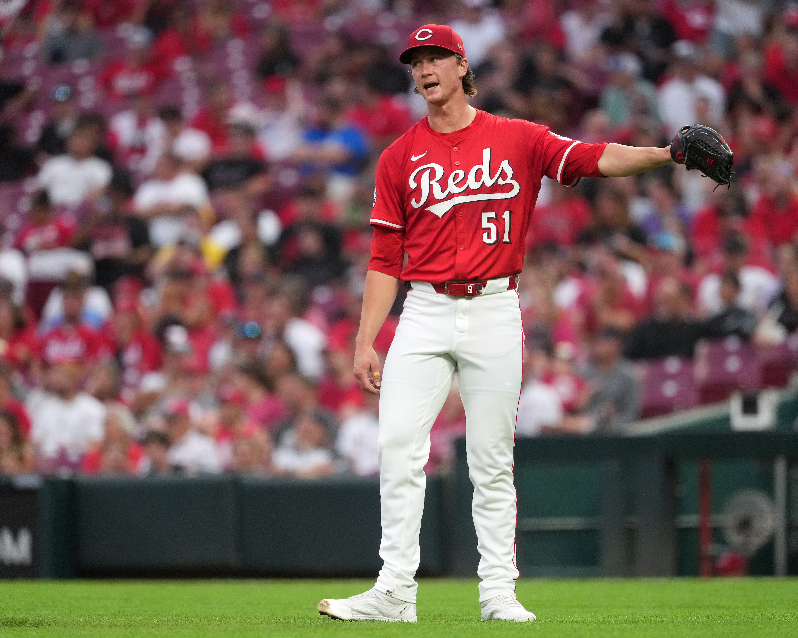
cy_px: 319
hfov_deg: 4.1
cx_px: 461
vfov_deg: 3.3
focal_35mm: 474
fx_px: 11195
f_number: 4
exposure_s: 1/1600
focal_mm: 420
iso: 3200
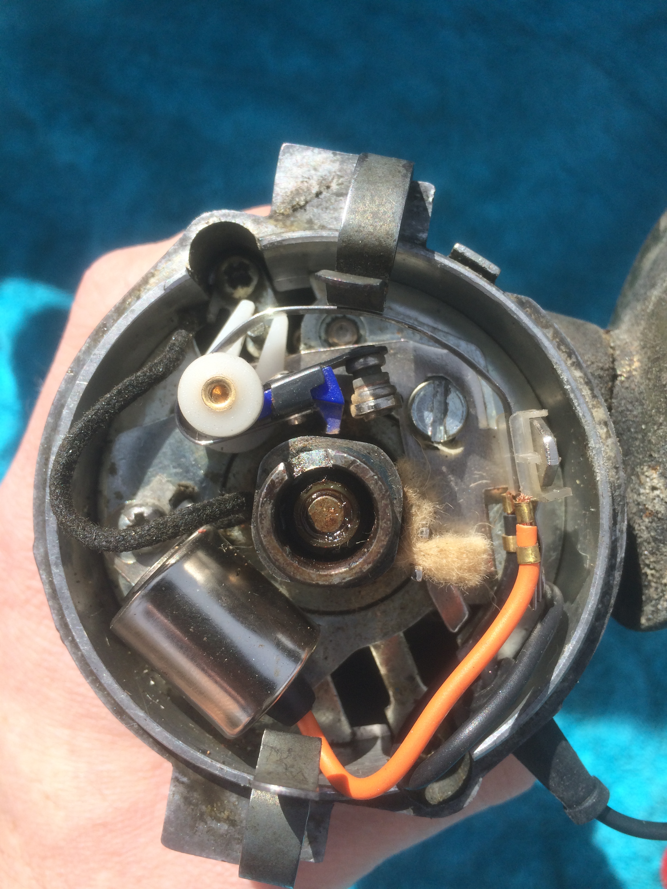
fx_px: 745
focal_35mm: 29
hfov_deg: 48.2
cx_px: 334
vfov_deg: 61.7
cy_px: 444
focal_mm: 4.15
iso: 32
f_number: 2.2
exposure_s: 1/1109
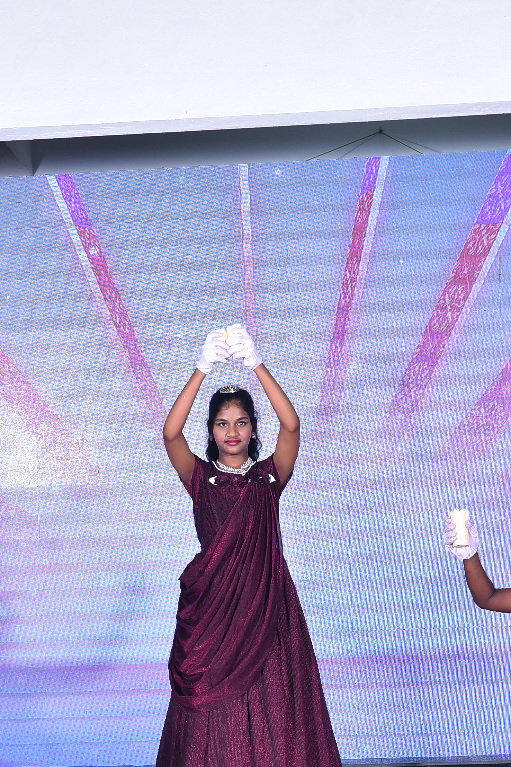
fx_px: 1852
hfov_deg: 15.7
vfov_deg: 23.1
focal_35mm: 87
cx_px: 250
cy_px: 601
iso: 320
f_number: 4.5
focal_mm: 32
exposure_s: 1/125
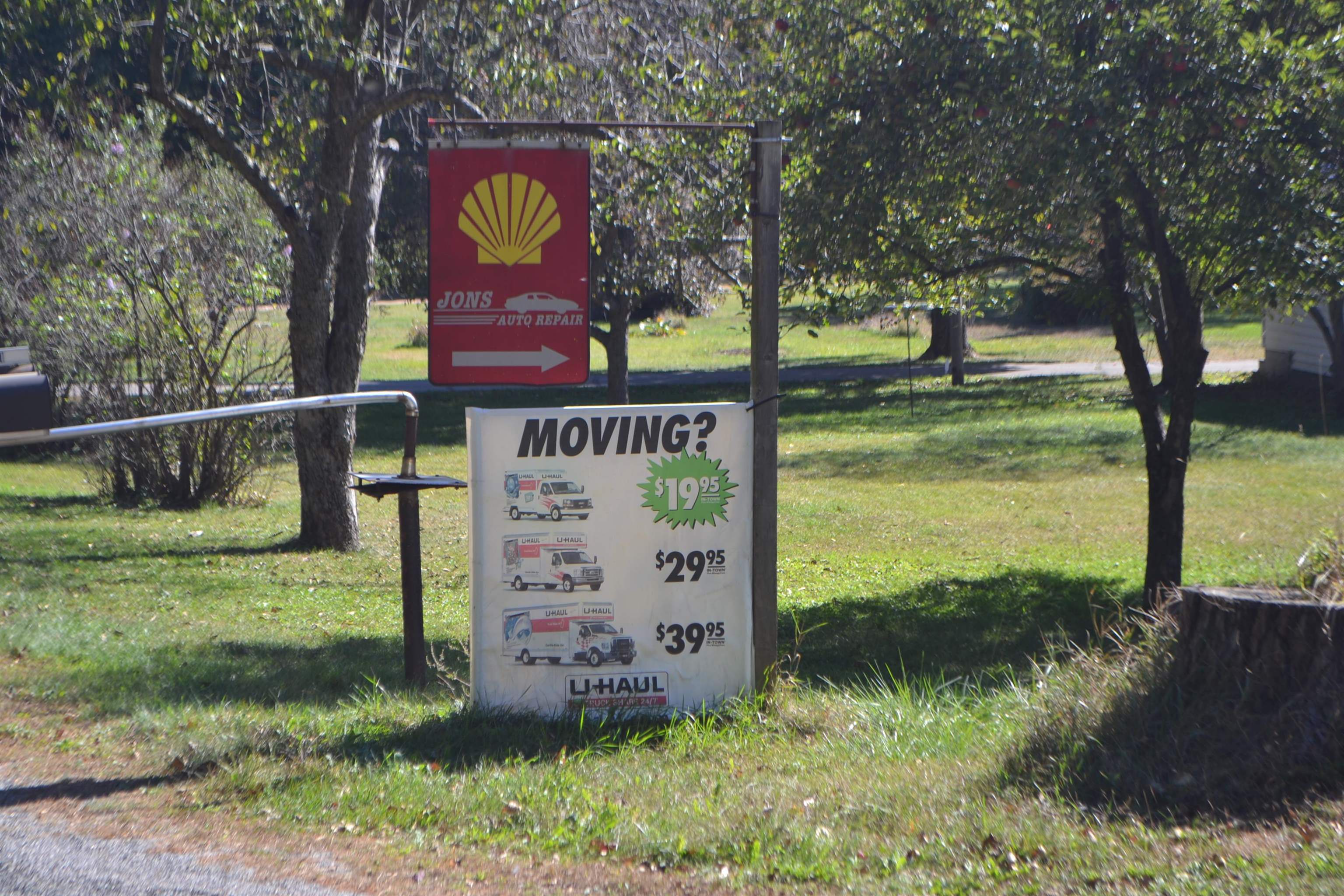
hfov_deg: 24.6
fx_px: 3080
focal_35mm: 82
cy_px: 448
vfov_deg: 16.6
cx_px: 672
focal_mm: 55
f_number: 5.6
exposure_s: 1/125
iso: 100
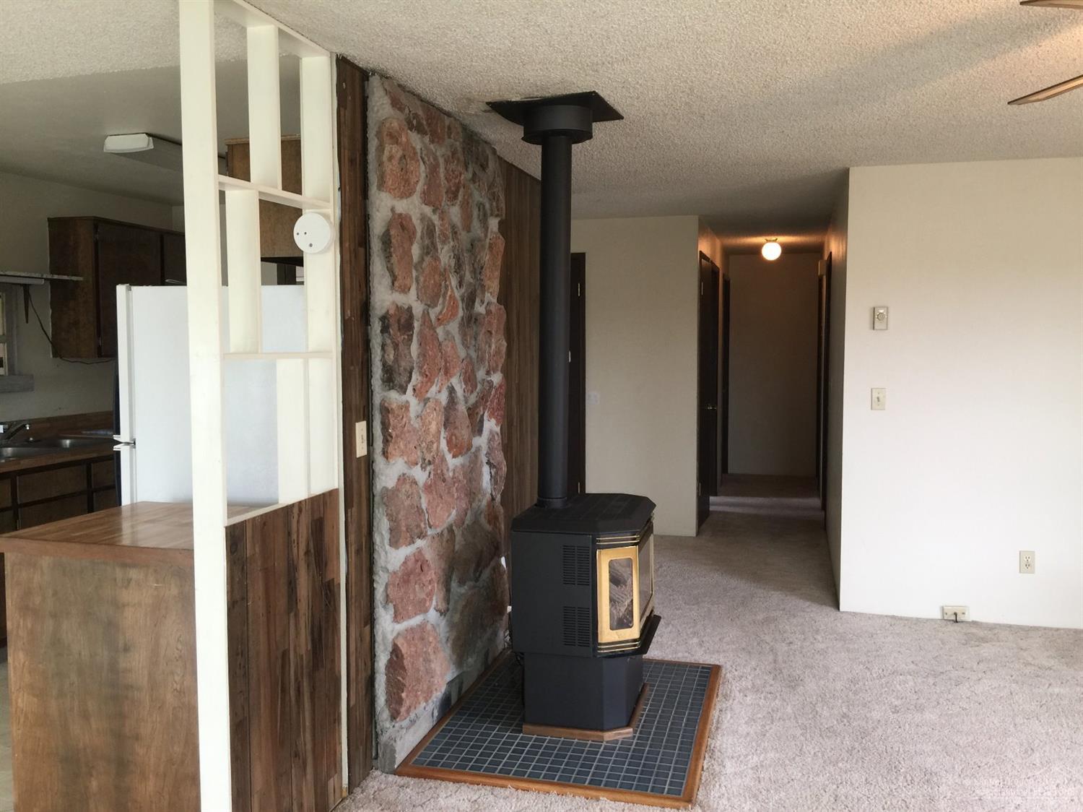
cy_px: 406
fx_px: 907
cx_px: 542
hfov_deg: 61.7
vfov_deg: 48.2
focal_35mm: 29
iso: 40
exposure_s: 1/30
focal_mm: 4.15
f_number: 2.2
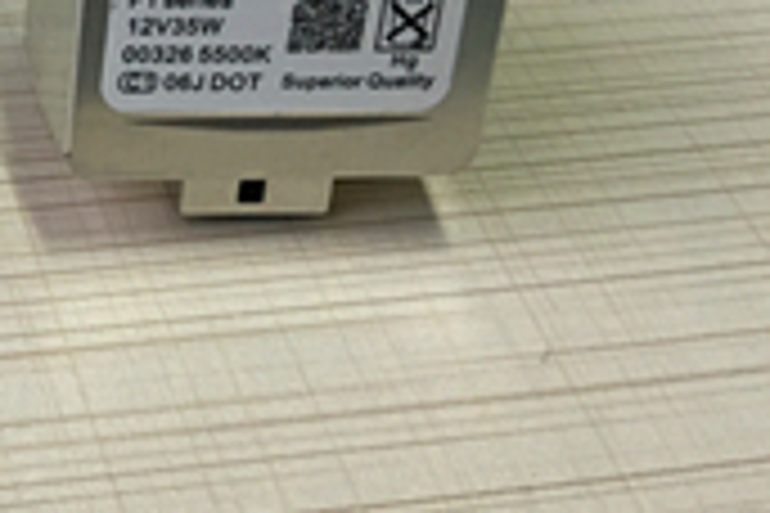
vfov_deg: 15.1
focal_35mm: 88
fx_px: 1882
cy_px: -56
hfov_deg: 20.7
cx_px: -279
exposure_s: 1/17
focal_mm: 4.15
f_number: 2.2
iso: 64
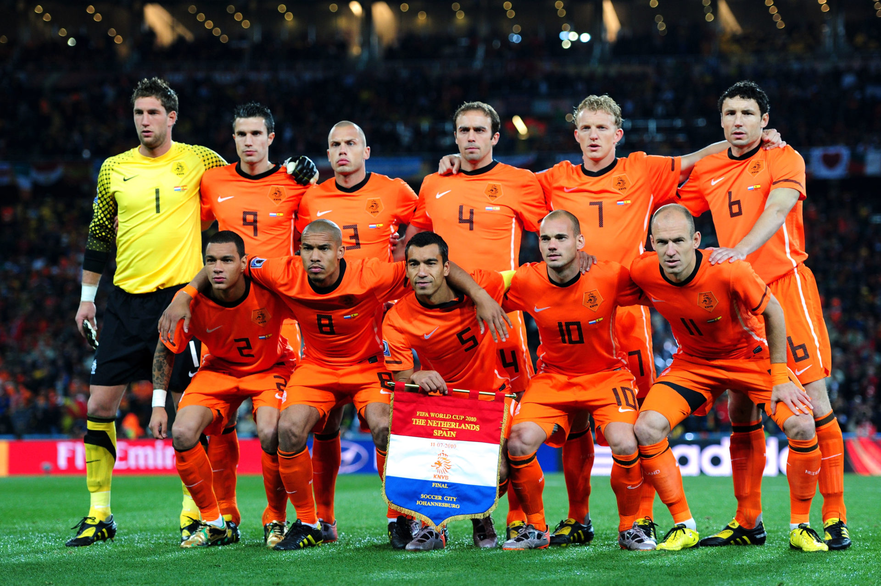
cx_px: 440
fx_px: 2690
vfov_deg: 12.4
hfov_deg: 18.6
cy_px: 293
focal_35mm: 110
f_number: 3.2
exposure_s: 1/1000
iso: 1600
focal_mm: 110
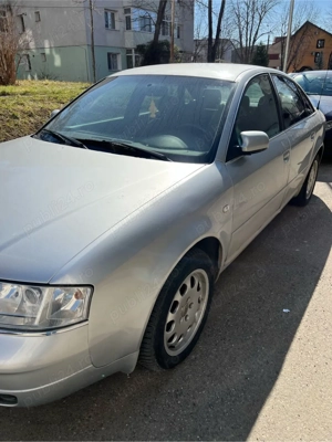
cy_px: 221
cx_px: 166
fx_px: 332
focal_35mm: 26
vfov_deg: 67.3
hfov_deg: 53.1
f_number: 1.5
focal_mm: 5.7
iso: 50
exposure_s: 1/4444
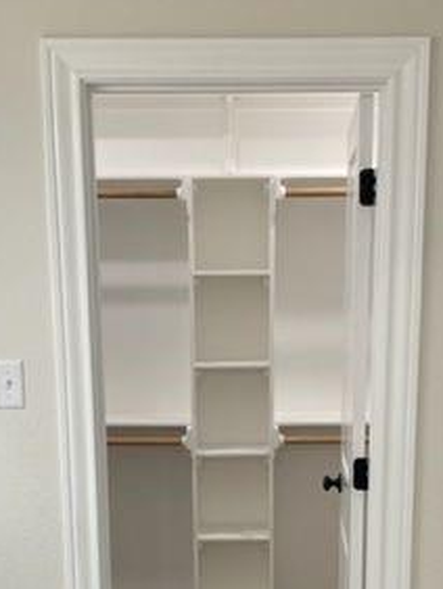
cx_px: 224
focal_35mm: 59
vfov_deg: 31.4
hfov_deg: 24.9
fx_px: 1005
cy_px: 510
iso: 64
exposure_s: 1/120
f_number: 1.6
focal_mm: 4.2
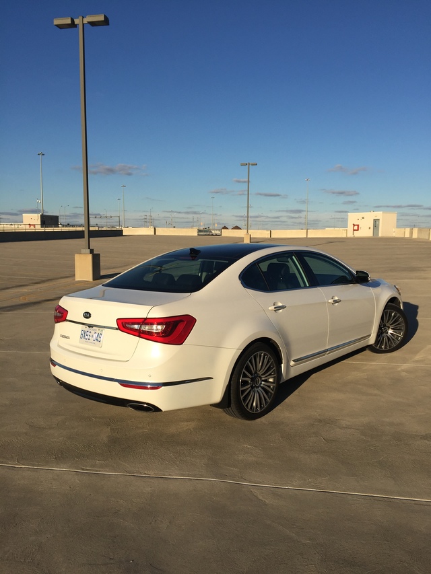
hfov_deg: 48.2
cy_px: 287
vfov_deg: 61.7
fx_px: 481
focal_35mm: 29
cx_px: 216
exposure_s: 1/2825
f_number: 2.2
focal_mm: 4.15
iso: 32
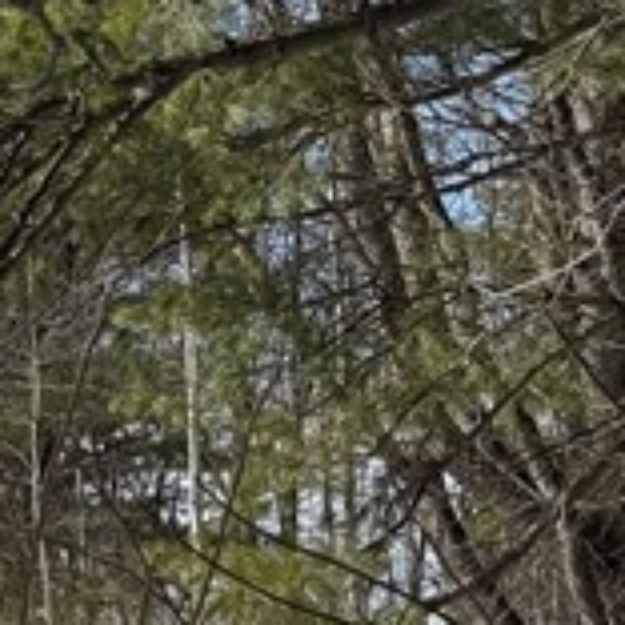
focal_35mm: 139
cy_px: 897
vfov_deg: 12.1
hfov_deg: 12.5
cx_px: 405
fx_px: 2839
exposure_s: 1/4167
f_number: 1.78
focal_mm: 6.76
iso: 80
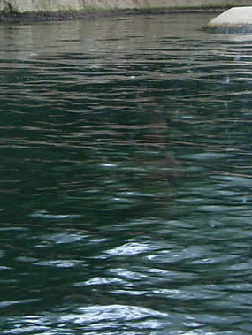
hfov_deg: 9.4
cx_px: 271
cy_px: 88
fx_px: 1512
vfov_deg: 12.6
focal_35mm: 156
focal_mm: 6.3
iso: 100
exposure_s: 1/30
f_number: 2.8
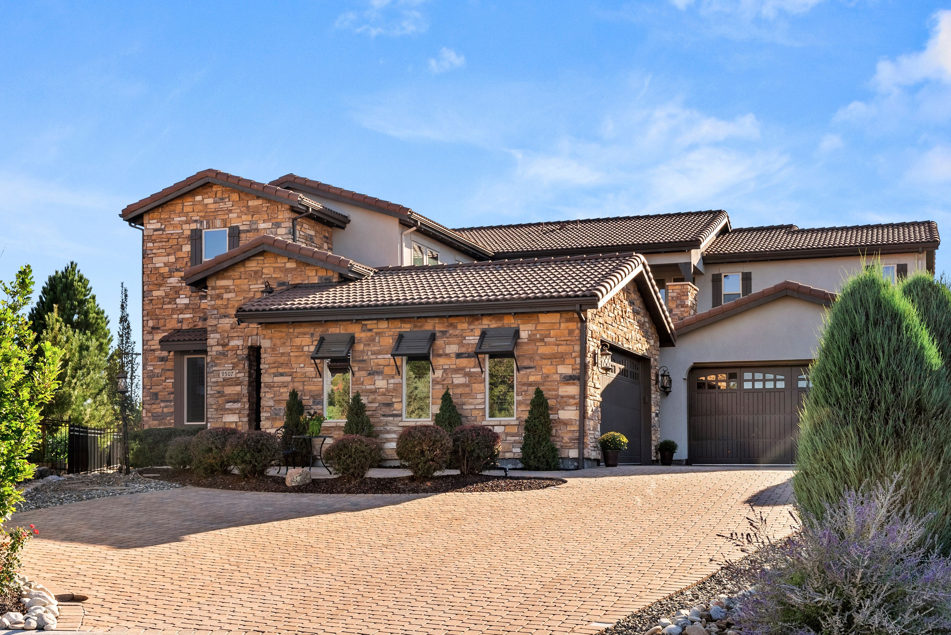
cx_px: 476
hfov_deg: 44.2
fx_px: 1171
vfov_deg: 30.4
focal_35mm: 44
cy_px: 318
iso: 200
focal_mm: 44.3
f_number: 8
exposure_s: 1/400
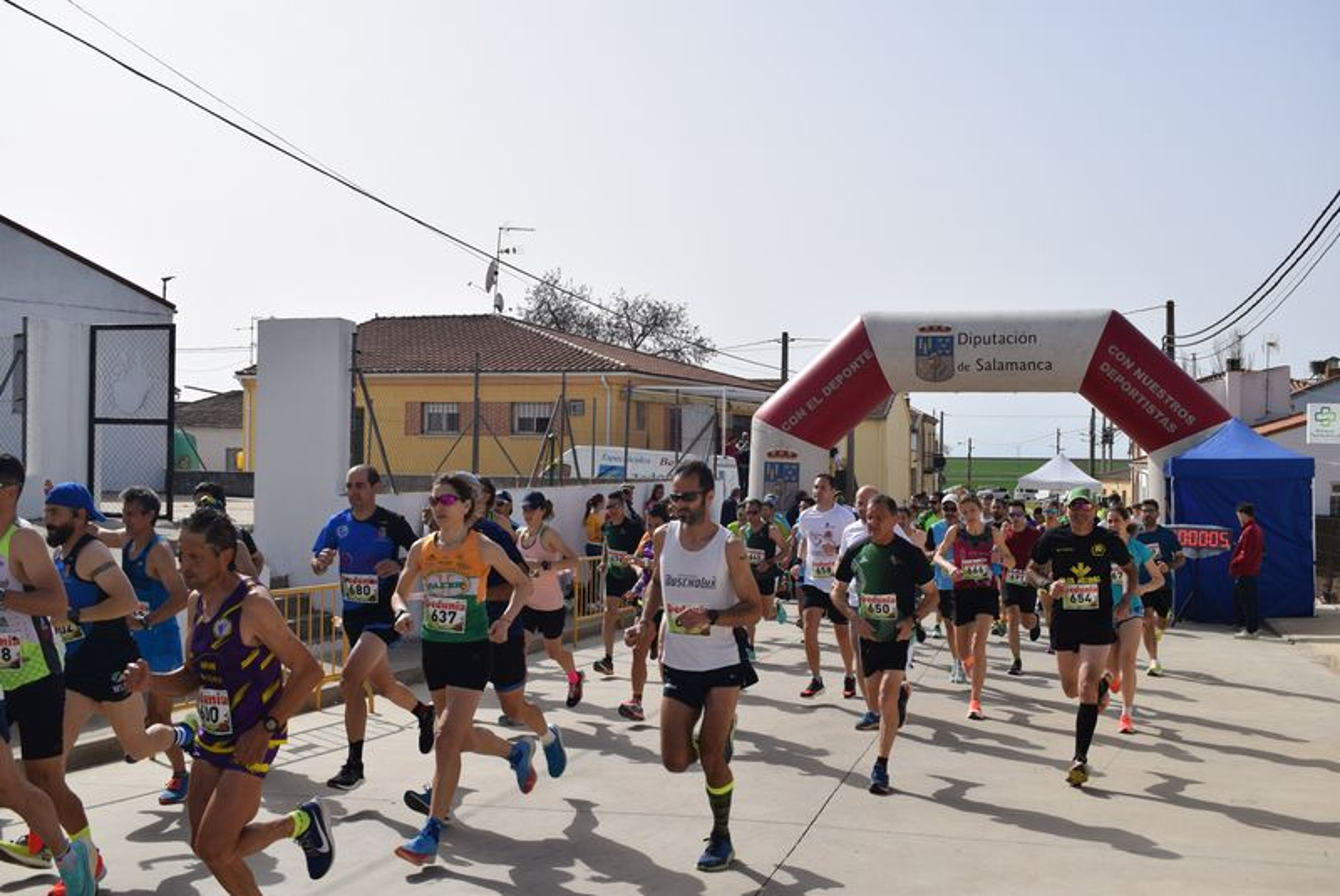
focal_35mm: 39
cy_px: 448
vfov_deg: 34.3
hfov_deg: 49.5
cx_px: 670
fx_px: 1453
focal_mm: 26
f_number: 7.1
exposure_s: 1/2000
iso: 400
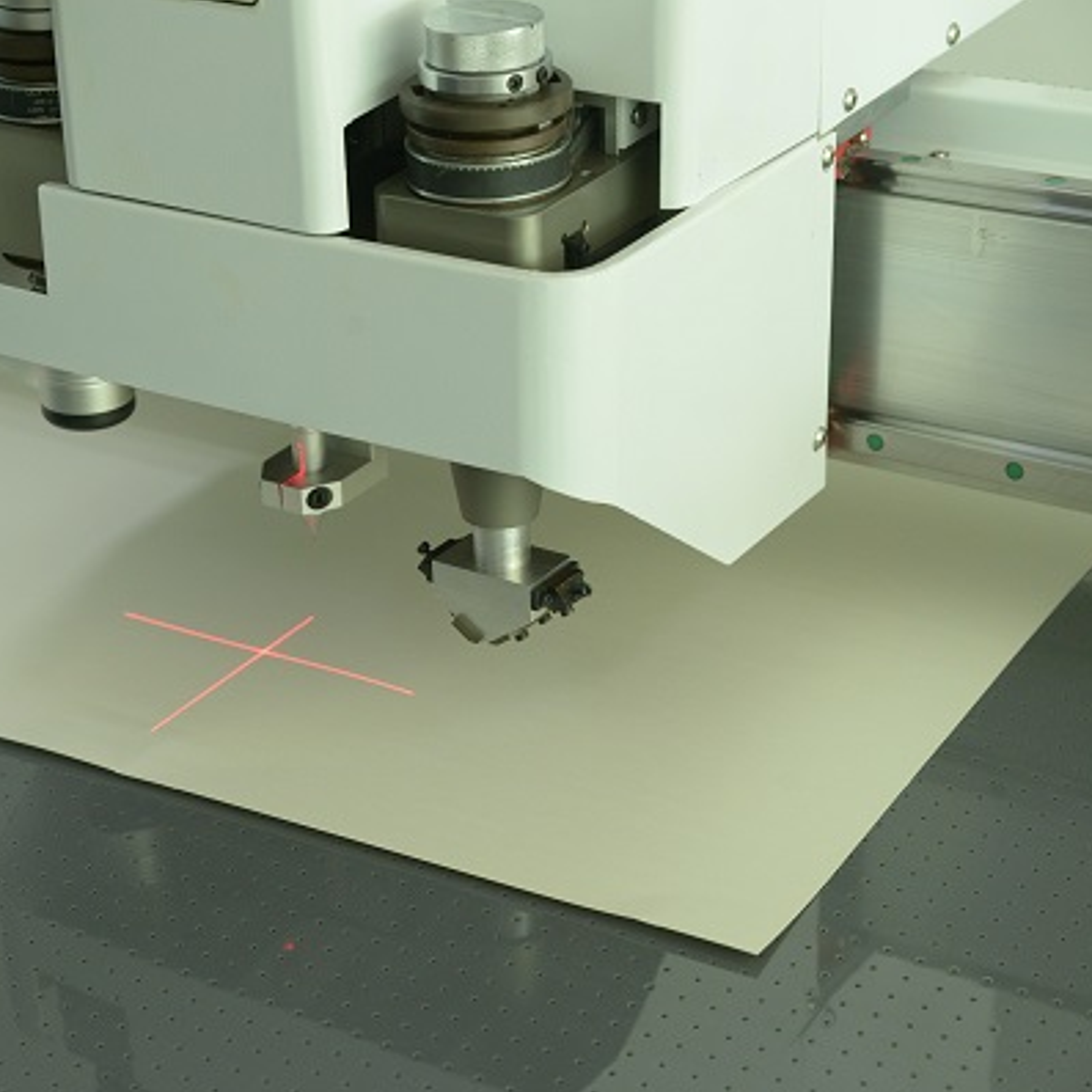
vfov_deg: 19.3
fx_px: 3212
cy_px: 547
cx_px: 360
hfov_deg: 19.2
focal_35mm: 90
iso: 1250
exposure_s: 1/100
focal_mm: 70
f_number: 6.3
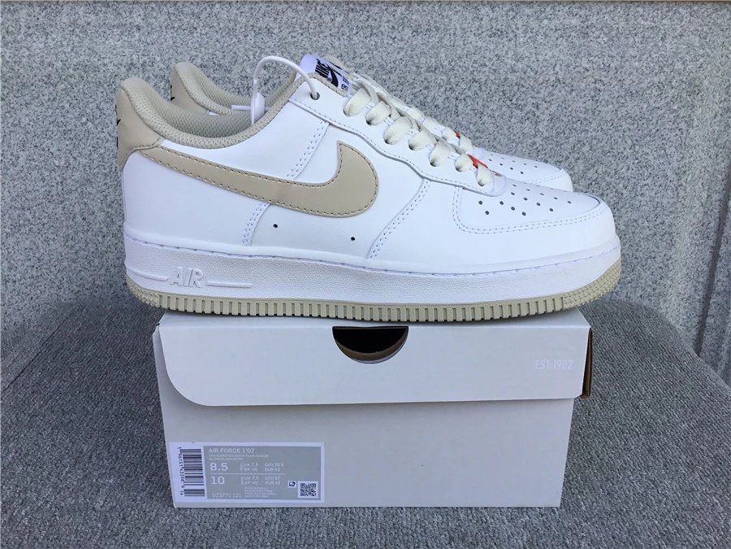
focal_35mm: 31
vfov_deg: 45.4
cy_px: 274
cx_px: 366
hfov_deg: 58.4
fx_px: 655
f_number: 2.4
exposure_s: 1/494
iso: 25
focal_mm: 3.3
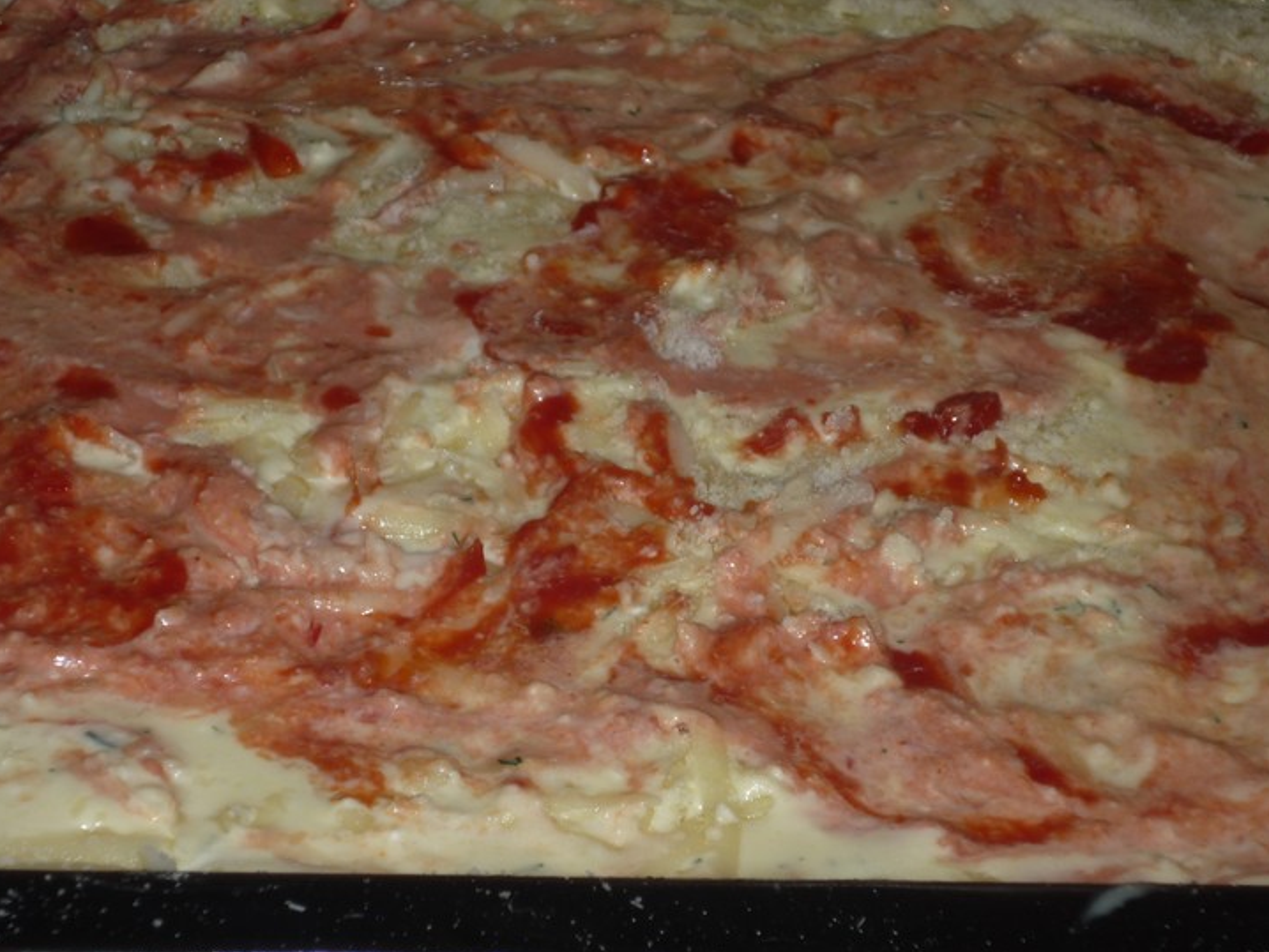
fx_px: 3594
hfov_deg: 20.0
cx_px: 613
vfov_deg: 15.1
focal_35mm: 98
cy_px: 470
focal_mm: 15.3
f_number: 5.7
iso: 100
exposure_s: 1/50
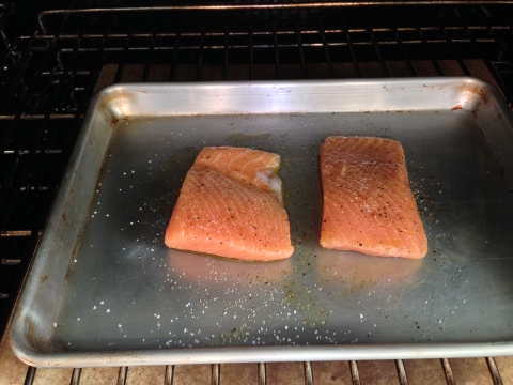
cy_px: 192
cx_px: 256
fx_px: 489
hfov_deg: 55.4
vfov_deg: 42.9
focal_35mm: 33
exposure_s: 1/20
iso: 125
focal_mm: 4.12
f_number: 2.4
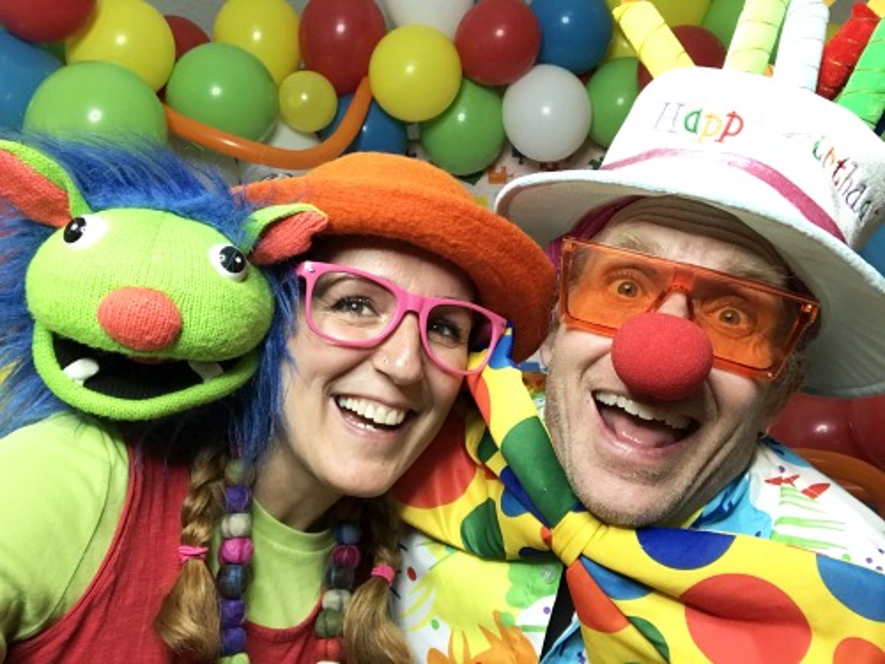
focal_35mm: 32
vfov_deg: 44.2
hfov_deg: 56.8
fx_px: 818
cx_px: 442
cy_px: 332
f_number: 2.2
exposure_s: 1/30
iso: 80
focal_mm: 2.87
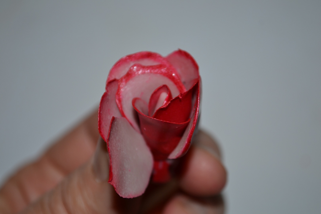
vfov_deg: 16.6
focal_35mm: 82
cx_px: 160
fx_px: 736
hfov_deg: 24.6
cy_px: 107
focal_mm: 55
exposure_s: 1/60
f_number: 5.6
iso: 250
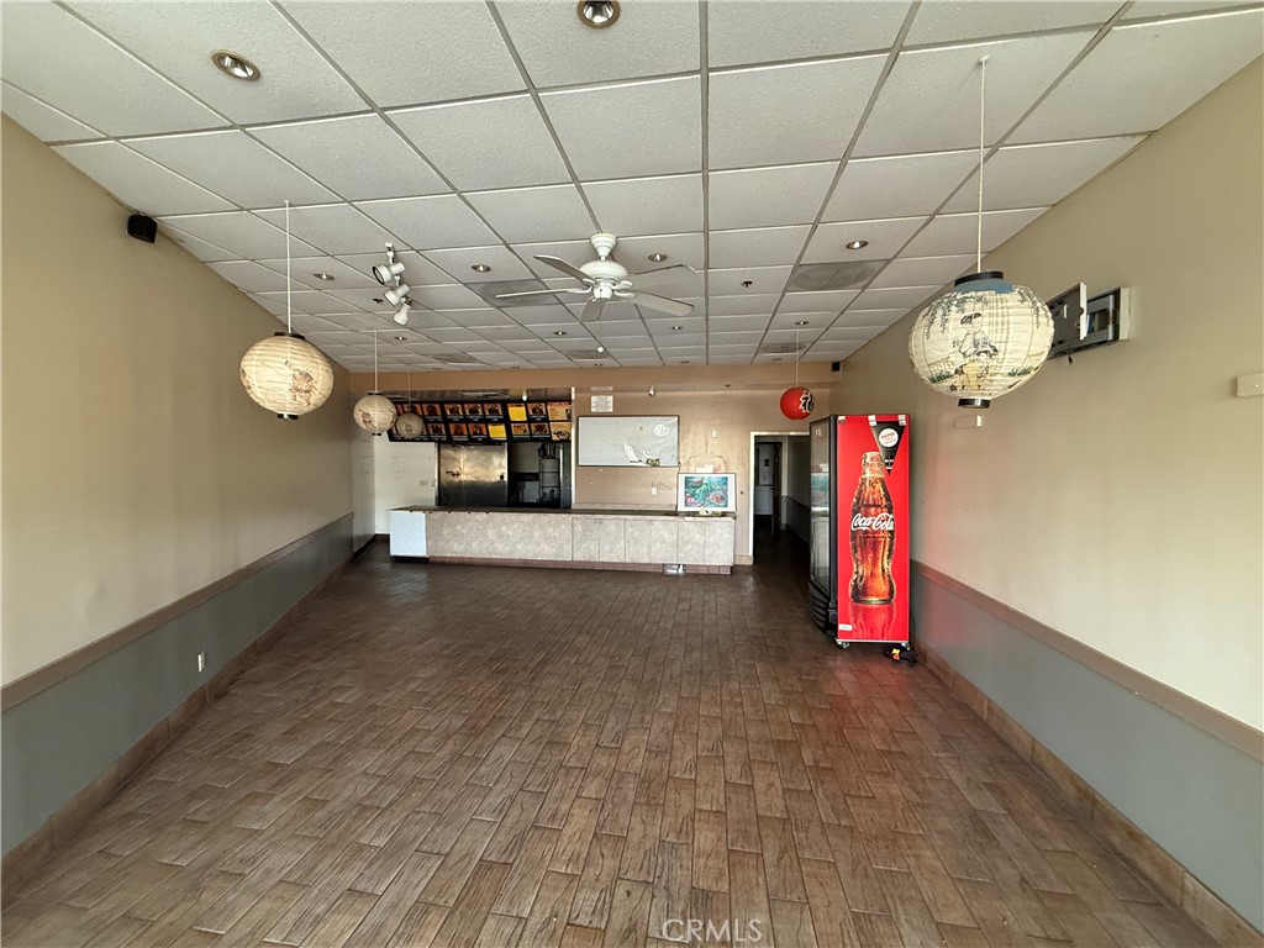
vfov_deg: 85.7
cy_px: 474
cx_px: 632
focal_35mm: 14
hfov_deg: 102.1
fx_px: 511
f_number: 2.2
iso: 400
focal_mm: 2.22
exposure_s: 1/60
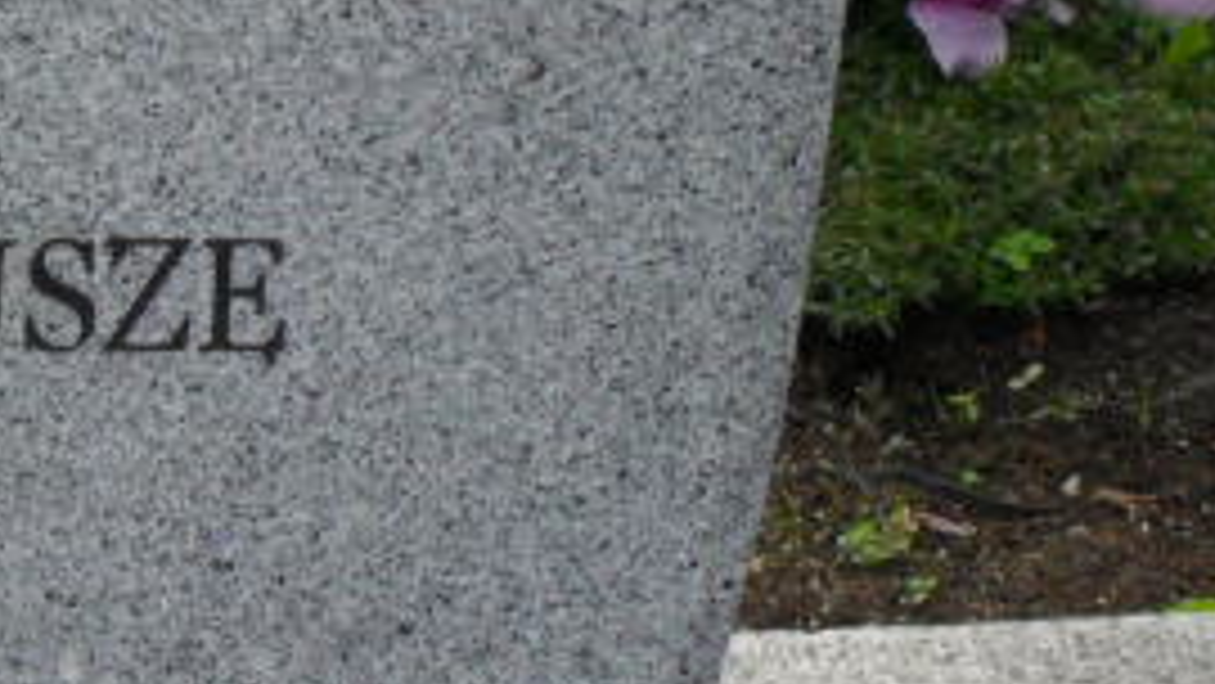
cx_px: -968
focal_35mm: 306
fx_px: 9860
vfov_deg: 4.0
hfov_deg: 6.9
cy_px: 27
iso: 100
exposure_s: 1/500
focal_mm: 13.2
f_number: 3.9
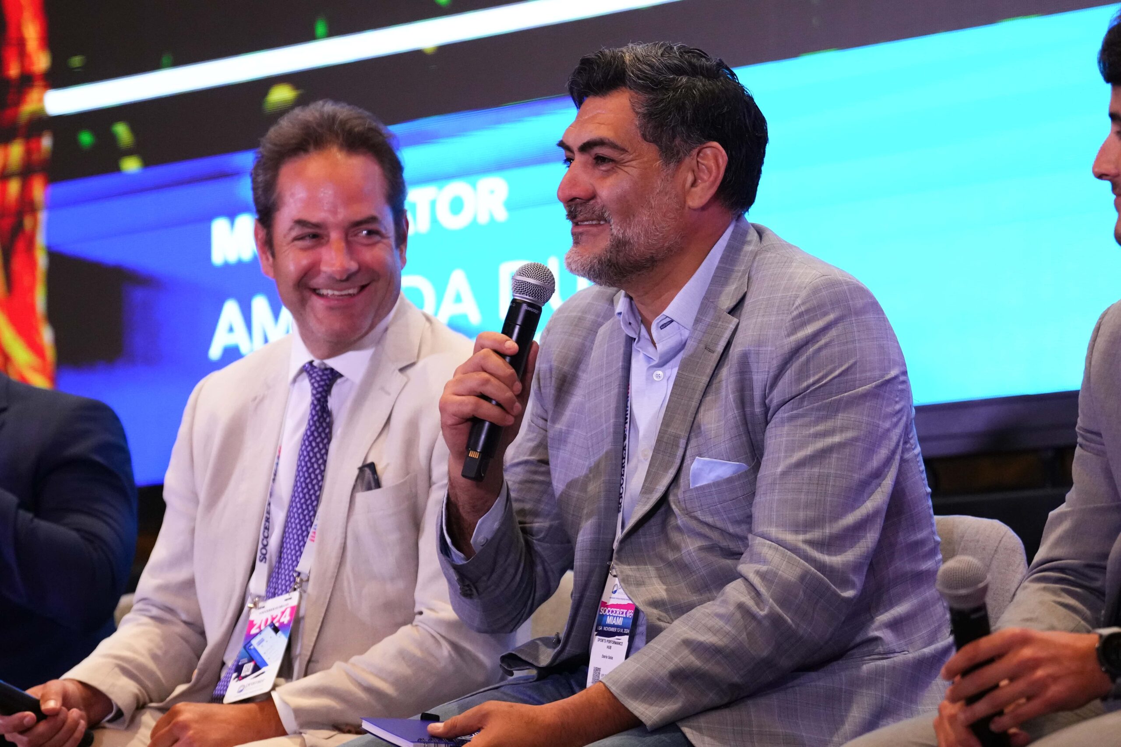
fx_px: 5044
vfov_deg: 8.5
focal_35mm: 162
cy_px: 374
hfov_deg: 12.7
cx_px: 560
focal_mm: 108
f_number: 2.8
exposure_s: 1/500
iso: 4000
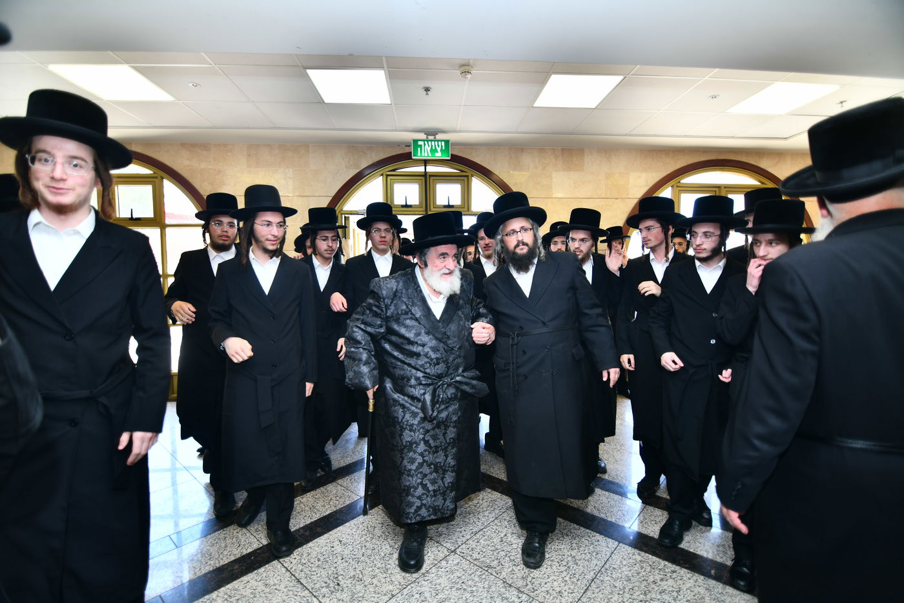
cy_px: 302
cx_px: 452
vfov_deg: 73.7
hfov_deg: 96.7
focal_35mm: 16
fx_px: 402
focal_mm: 16
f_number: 7.1
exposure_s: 1/100
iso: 160
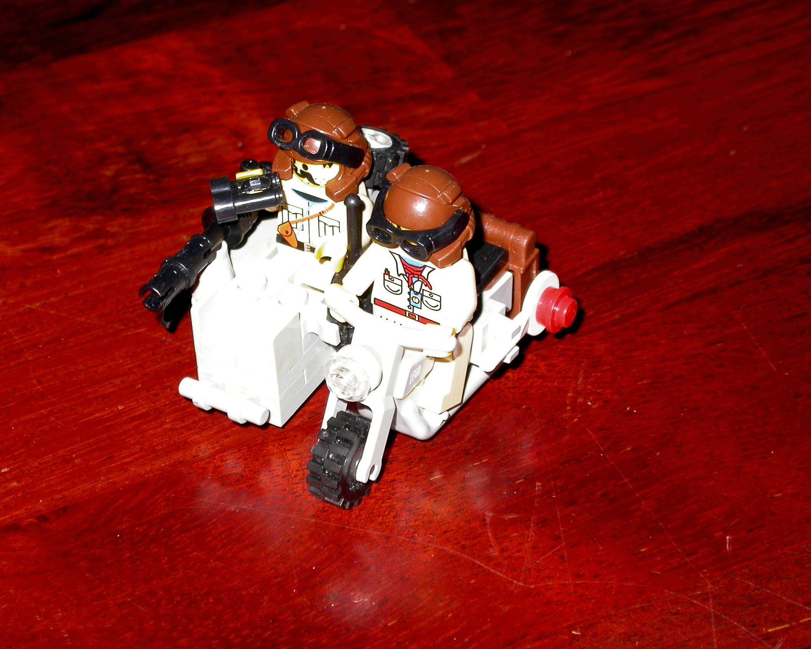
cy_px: 324
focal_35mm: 128
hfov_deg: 15.0
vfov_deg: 12.1
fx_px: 3072
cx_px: 381
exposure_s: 1/60.3
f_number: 4.4
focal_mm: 25.3
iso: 100
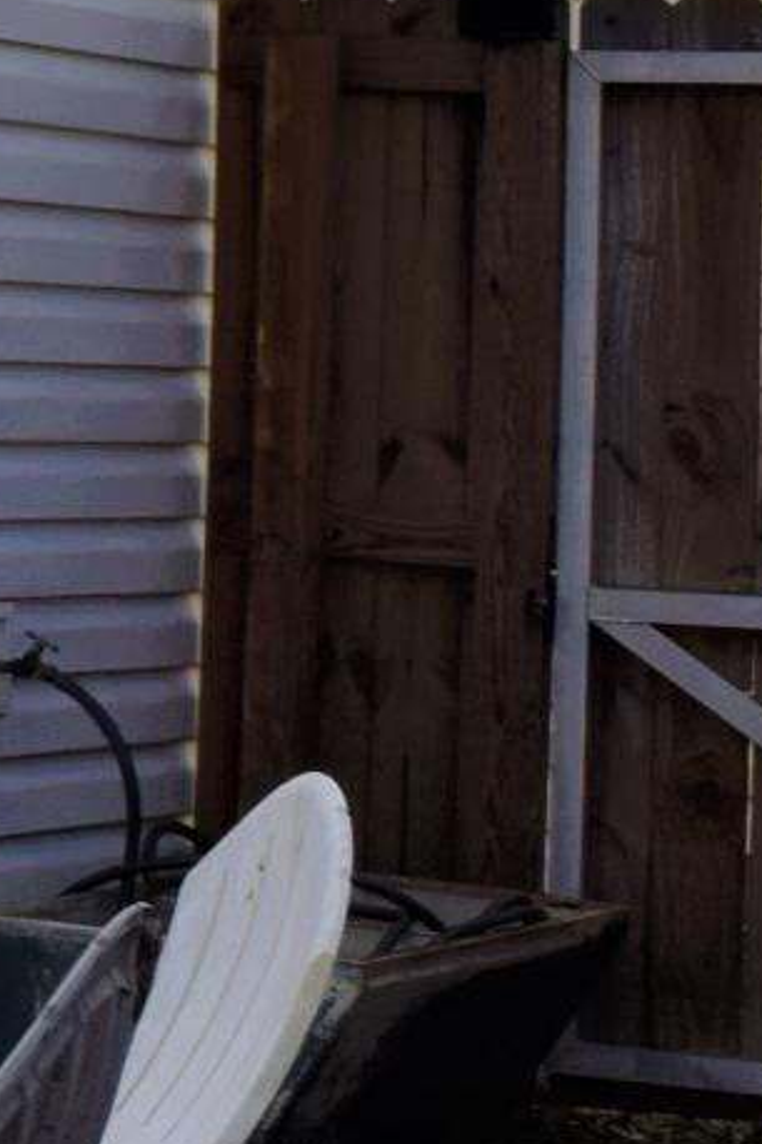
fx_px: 5624
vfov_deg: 11.6
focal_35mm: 177
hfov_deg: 5.9
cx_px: -2768
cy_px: 140
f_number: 11
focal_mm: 18
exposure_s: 1/200
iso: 100
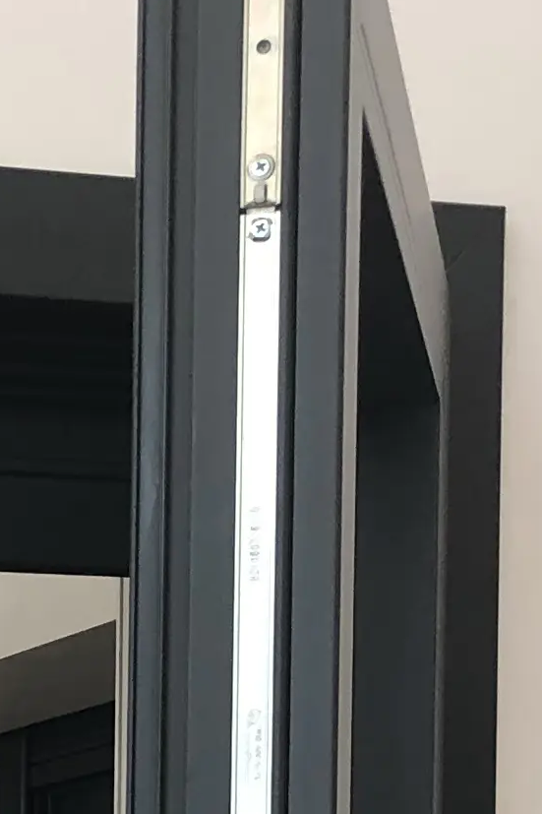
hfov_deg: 8.7
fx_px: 3208
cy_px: 1312
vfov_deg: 13.4
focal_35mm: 142
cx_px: -791
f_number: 1.8
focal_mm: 4
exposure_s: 1/33
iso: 25
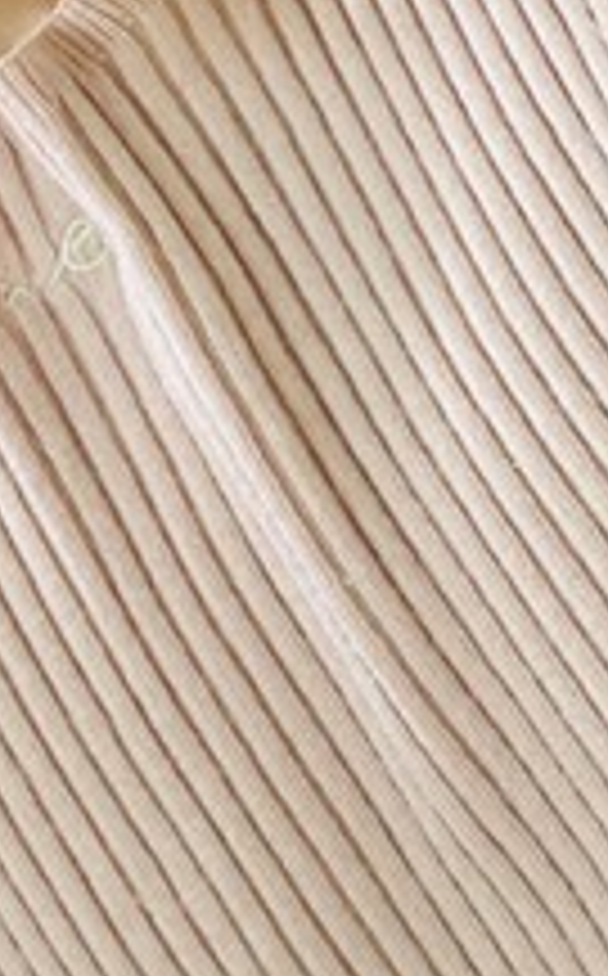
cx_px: 63
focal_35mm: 94
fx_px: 2500
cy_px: 81
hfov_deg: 13.7
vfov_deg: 21.6
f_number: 2.2
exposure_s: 1/40
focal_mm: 2.71
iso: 400
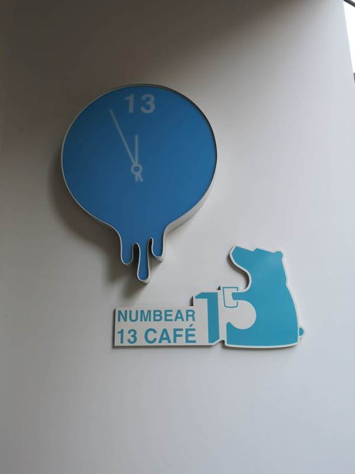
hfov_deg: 51.4
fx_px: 369
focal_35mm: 27
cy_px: 237
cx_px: 178
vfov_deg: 65.3
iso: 50
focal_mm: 3.95
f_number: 1.8
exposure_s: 1/132
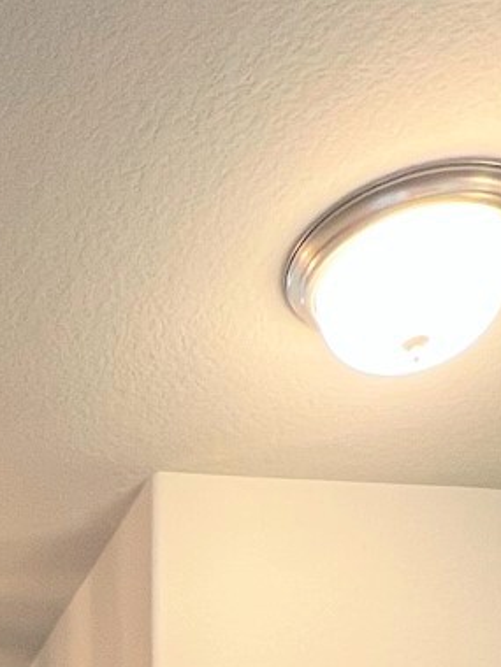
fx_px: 1351
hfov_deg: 19.0
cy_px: 1290
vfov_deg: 18.9
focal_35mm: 70
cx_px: -197
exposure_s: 1/60
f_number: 1.8
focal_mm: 1.57
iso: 125
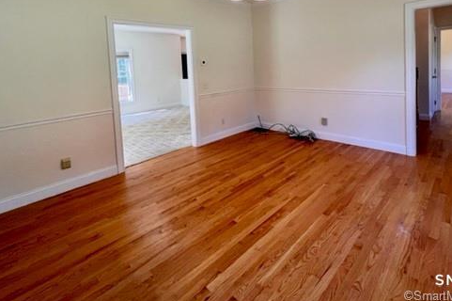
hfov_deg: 90.0
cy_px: 79
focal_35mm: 18
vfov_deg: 63.7
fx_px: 226
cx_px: 239
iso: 80
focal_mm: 1.57
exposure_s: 1/120
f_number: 1.8
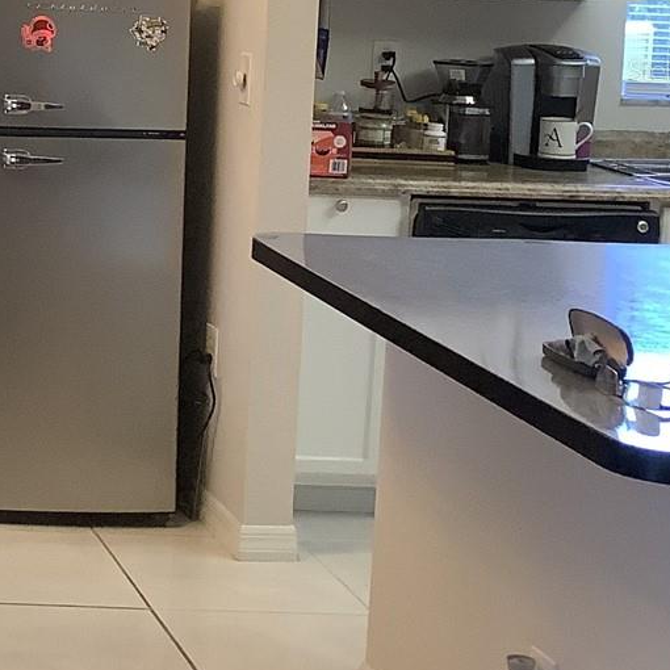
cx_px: -298
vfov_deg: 19.8
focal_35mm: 86
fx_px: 1883
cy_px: 70
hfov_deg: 18.2
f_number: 2.4
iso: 125
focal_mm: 3.3
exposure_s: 1/60
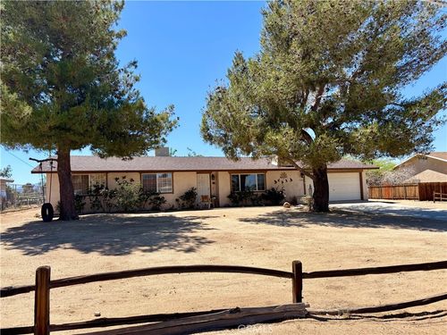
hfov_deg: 67.3
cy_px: 168
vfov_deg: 53.1
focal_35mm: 26
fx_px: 336
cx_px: 224
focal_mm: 5.96
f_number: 1.6
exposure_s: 1/2933
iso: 50
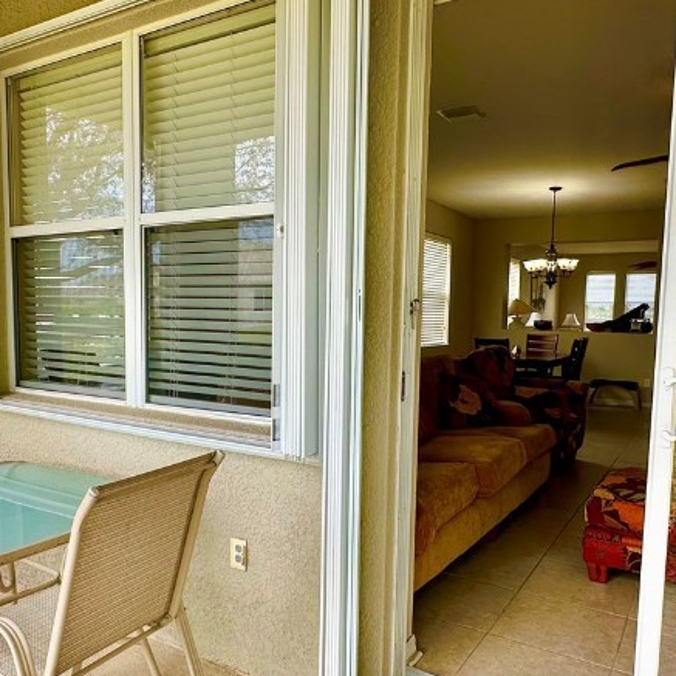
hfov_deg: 55.6
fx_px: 641
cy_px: 371
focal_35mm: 29
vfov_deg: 55.5
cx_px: 328
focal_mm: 2.22
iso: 40
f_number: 2.2
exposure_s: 1/177
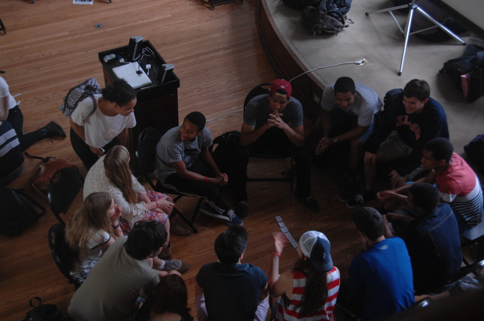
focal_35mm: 48
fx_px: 645
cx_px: 242
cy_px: 160
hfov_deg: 41.2
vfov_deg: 28.0
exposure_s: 1/25
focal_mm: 32
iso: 400
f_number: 5.6
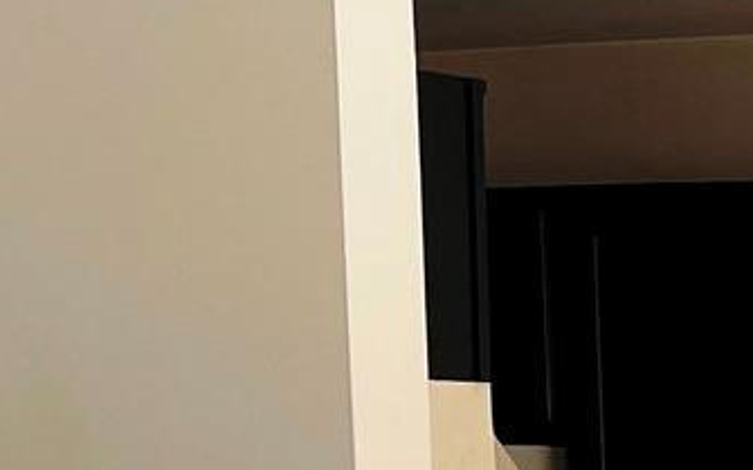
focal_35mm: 162
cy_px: 1019
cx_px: 1432
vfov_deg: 7.7
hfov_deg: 11.8
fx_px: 3323
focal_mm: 5.1
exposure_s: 1/121
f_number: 1.6
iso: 80
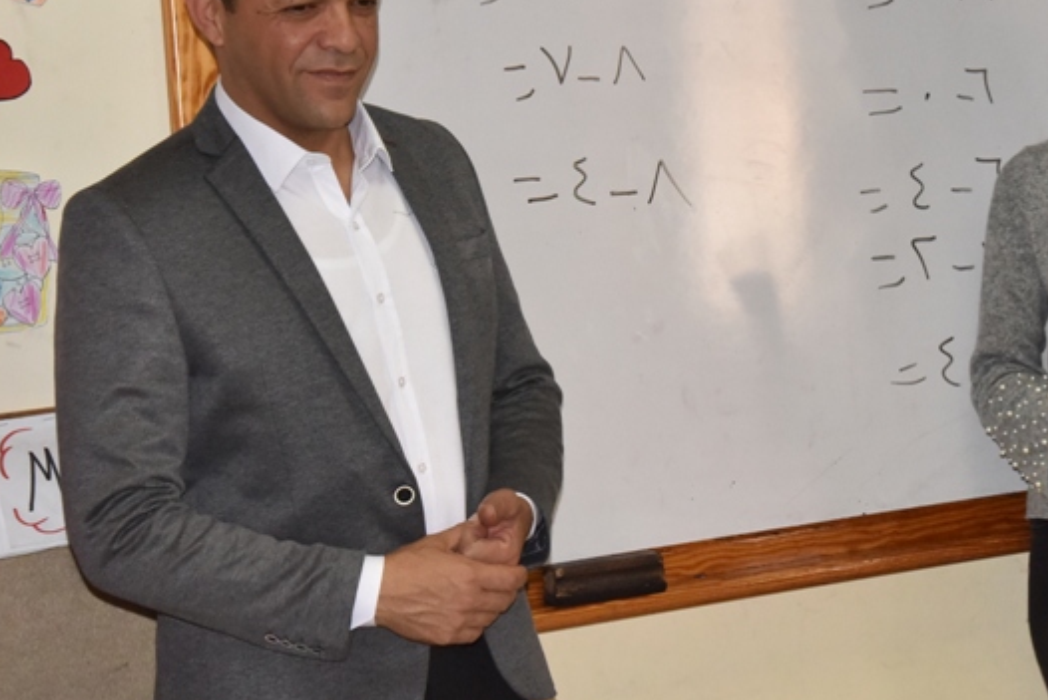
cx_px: 663
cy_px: 163
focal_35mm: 113
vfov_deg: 12.1
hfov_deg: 18.1
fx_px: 3290
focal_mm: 58
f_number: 8
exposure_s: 1/250
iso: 2500
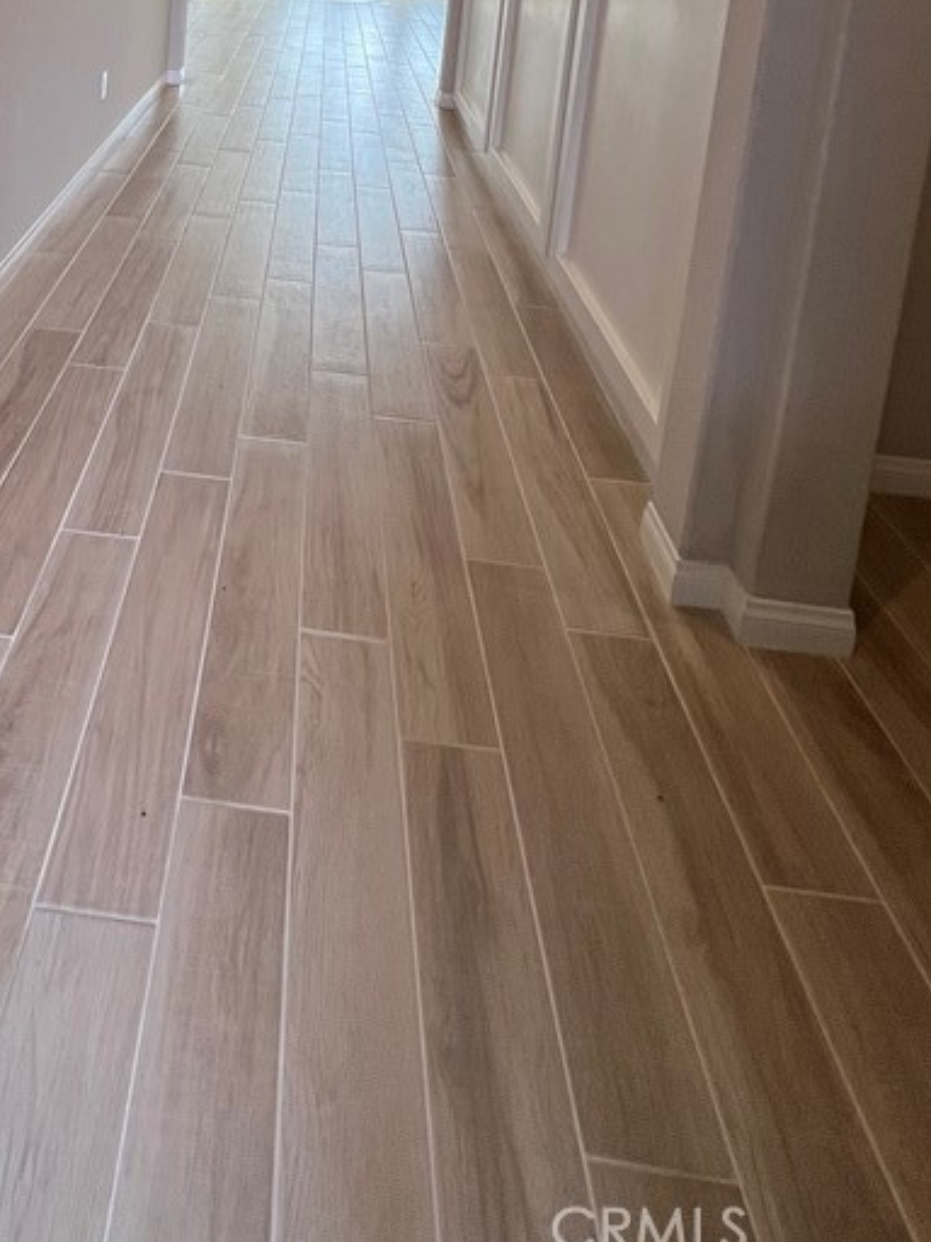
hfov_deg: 51.4
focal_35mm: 26
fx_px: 932
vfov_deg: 53.9
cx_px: 264
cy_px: 22
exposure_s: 1/120
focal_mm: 1.57
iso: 80
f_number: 1.8
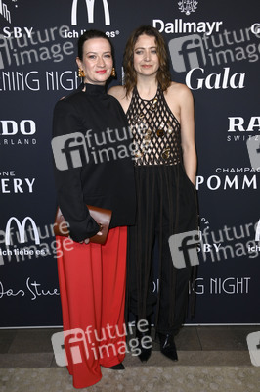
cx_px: 130
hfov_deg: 35.0
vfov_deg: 50.7
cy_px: 196
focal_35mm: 38
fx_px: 412
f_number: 5.6
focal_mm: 38
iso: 500
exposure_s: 1/250
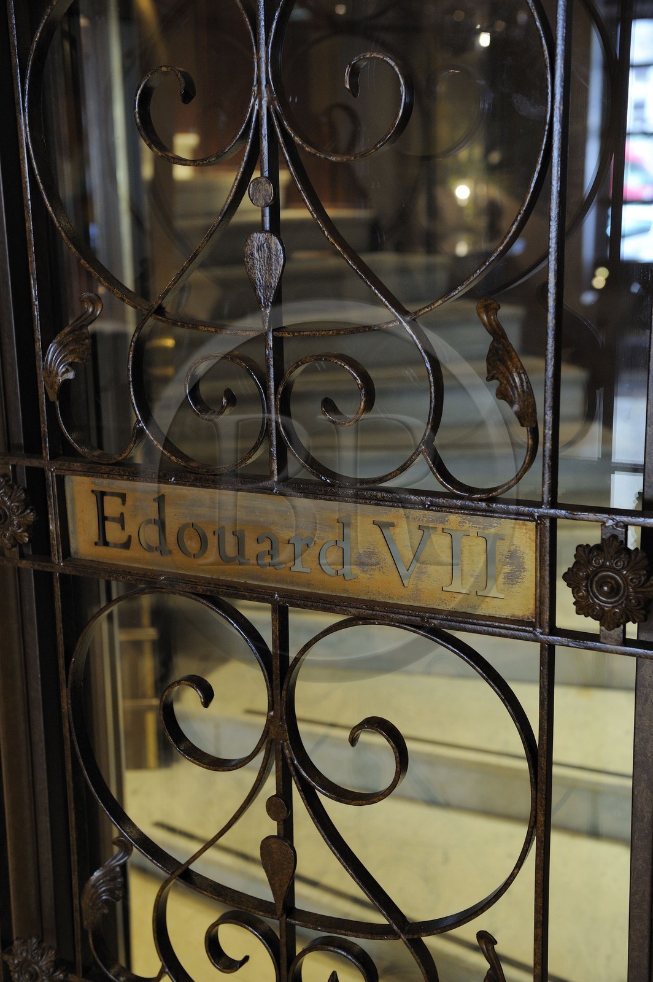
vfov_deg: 41.1
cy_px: 491
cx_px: 326
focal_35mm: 48
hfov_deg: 28.0
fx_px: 1308
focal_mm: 48
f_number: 4
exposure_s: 1/40
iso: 1600
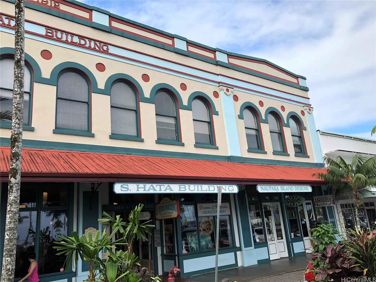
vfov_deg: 49.7
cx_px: 188
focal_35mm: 28
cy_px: 141
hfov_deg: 63.4
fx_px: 304
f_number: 1.8
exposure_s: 1/1021
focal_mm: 3.99
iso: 20
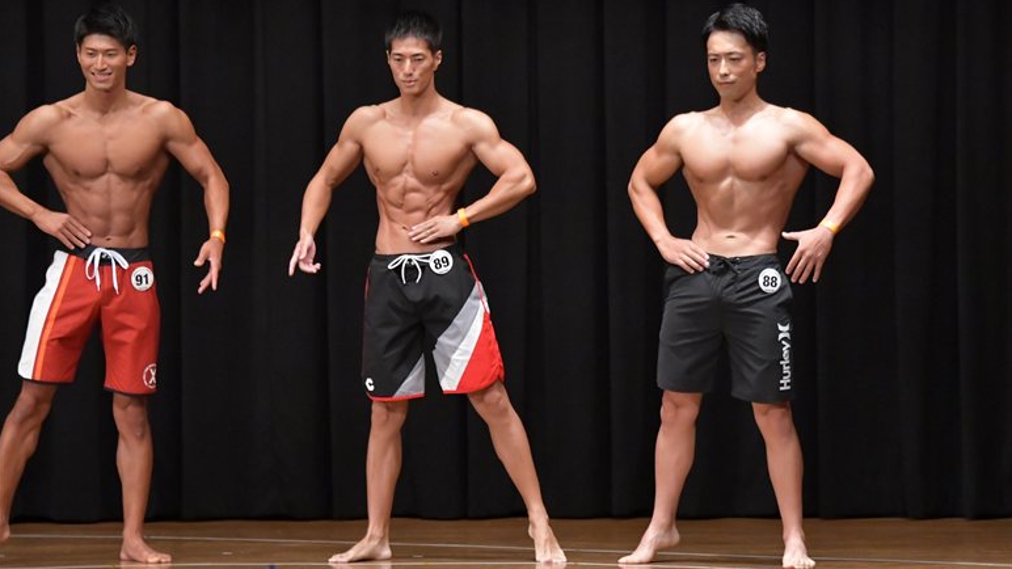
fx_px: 6117
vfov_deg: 5.3
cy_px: 288
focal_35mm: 228
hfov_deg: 9.5
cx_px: 505
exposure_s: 1/400
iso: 6400
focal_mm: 145
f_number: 5.6
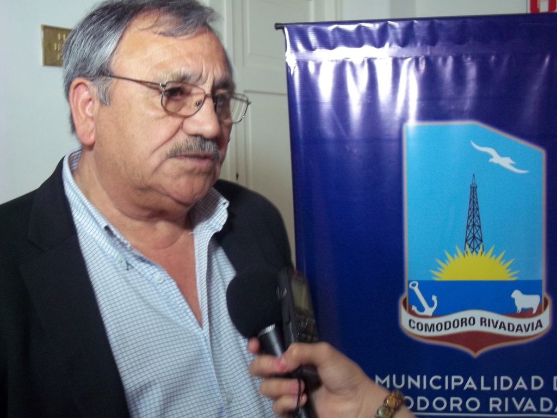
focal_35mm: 50
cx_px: 278
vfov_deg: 29.1
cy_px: 209
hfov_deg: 38.2
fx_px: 805
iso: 160
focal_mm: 8.8
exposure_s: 1/8
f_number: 3.6
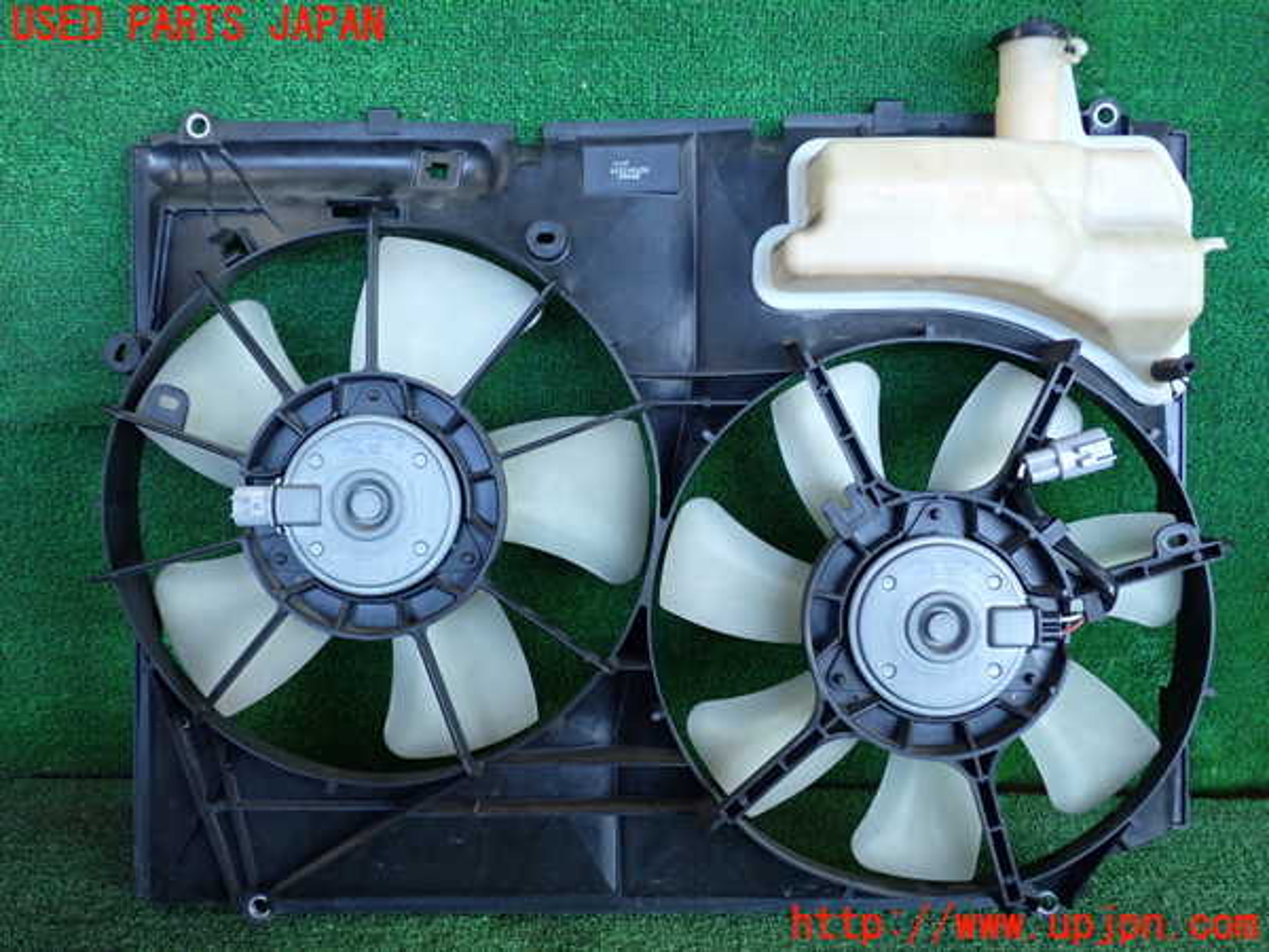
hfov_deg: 56.8
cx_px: 634
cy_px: 476
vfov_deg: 44.2
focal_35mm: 32
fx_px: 1173
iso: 400
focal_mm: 5.79
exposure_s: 1/125
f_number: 2.4
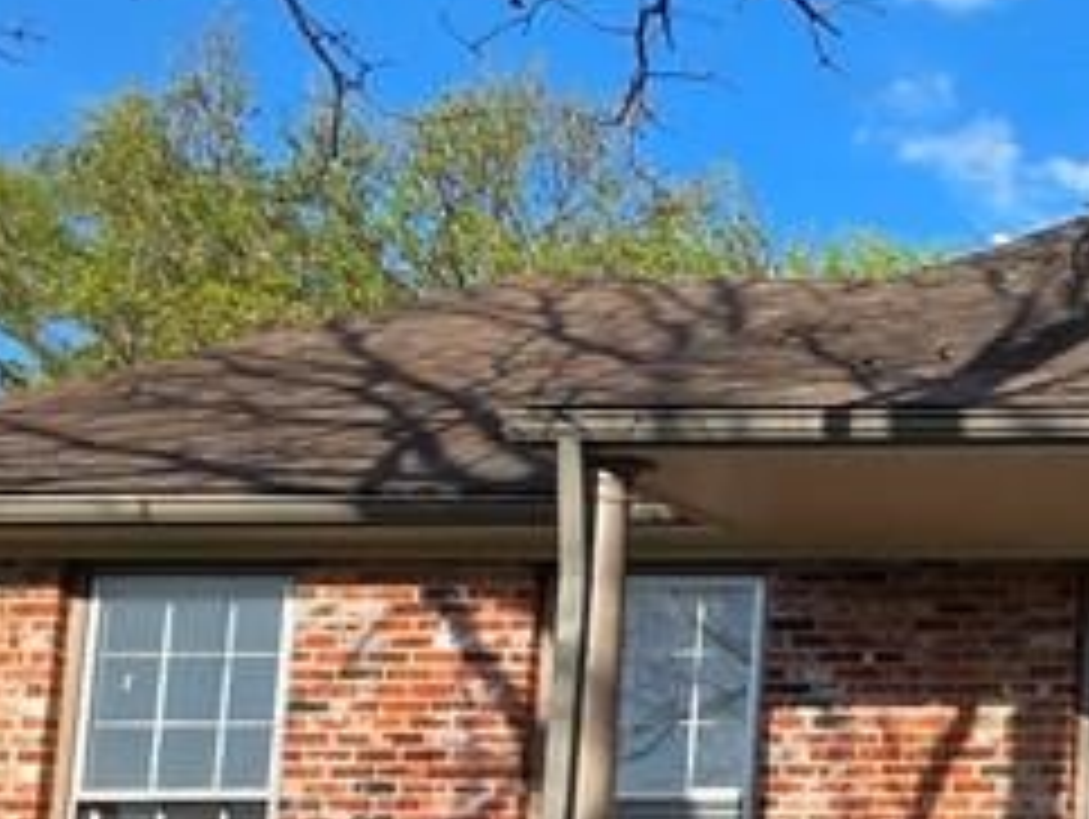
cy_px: 792
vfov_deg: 25.5
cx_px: 1858
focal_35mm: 55
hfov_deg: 23.1
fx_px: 1732
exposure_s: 1/1290
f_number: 1.9
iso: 40
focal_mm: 2.2
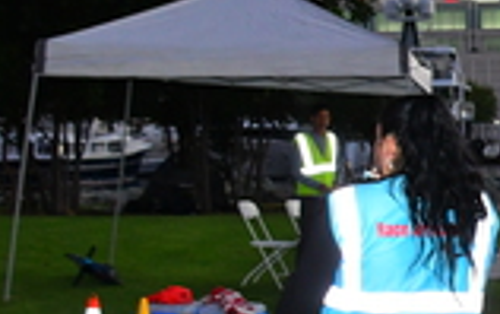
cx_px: 753
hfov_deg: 16.9
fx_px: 1524
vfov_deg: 11.7
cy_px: 192
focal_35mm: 112
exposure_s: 1/250
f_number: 3.5
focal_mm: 21
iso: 2000
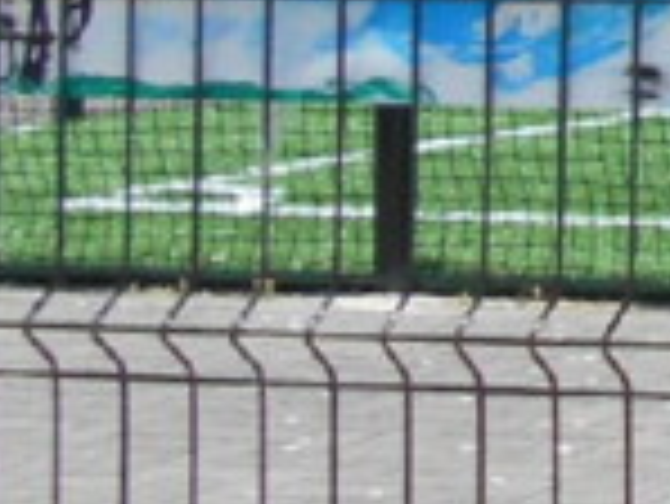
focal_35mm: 193
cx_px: 2073
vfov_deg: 7.6
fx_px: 3739
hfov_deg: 8.4
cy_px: -212
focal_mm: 5.1
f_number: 3.4
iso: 80
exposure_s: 1/640
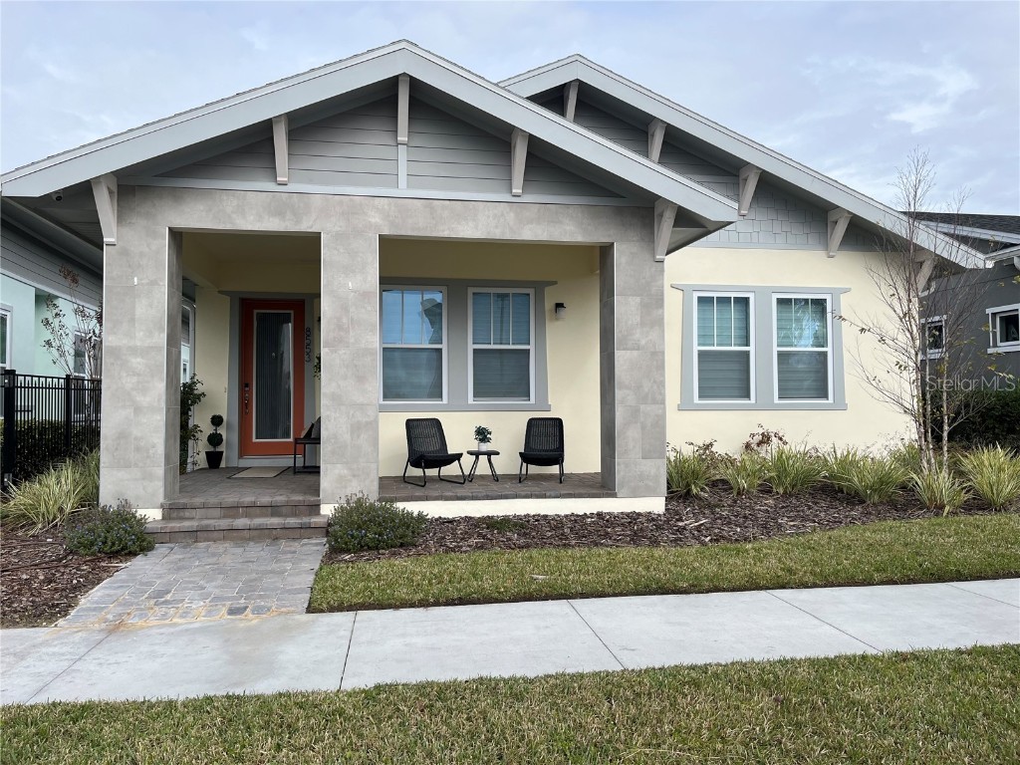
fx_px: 766
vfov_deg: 53.1
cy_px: 382
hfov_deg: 67.3
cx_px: 510
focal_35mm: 26
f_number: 1.6
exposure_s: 1/2410
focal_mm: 5.1
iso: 50
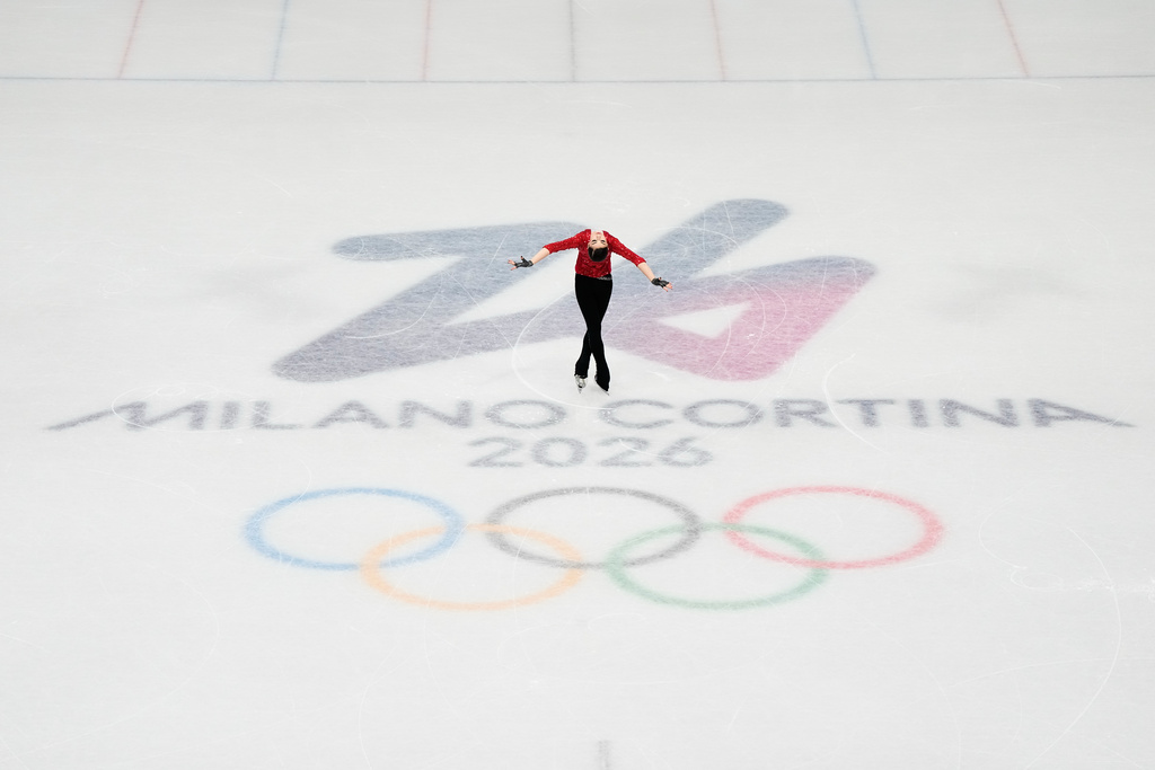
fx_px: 4171
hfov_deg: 15.8
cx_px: 578
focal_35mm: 130
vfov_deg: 10.6
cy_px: 385
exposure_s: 1/2500
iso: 3200
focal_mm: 130
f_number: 2.8
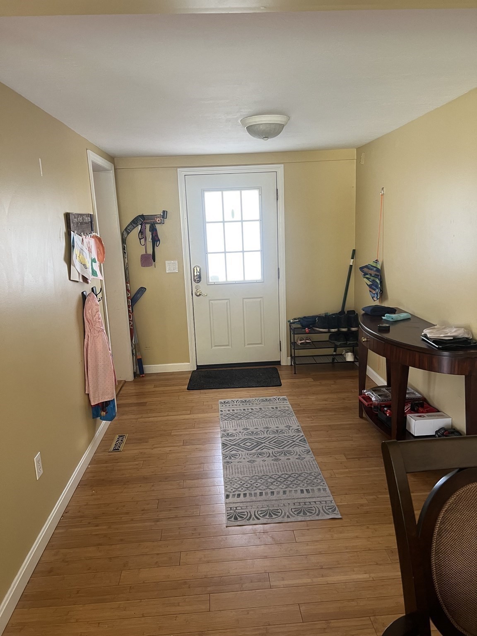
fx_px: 478
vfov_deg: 67.3
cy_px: 318
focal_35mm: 26
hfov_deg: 53.1
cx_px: 238
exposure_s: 1/60
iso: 160
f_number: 1.5
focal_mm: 5.7
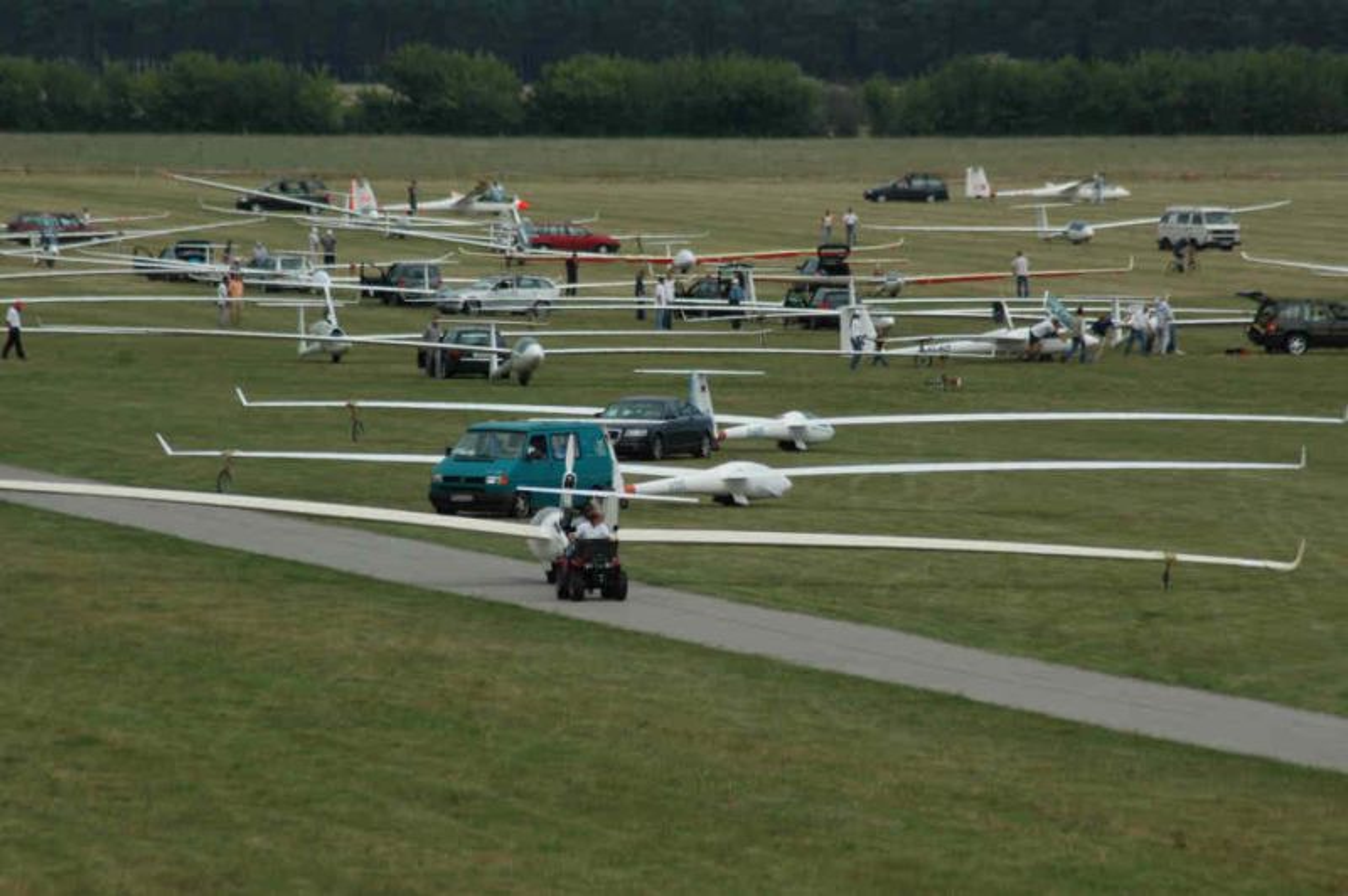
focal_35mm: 450
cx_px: 674
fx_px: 16836
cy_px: 448
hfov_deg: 4.6
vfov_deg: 3.0
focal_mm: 300
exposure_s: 1/800
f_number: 8
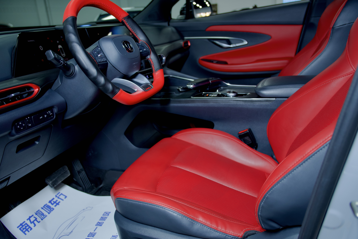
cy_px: 120
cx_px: 179
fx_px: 268
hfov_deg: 67.4
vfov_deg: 47.9
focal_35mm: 27
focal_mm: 18
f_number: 2.8
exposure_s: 1/100
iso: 160
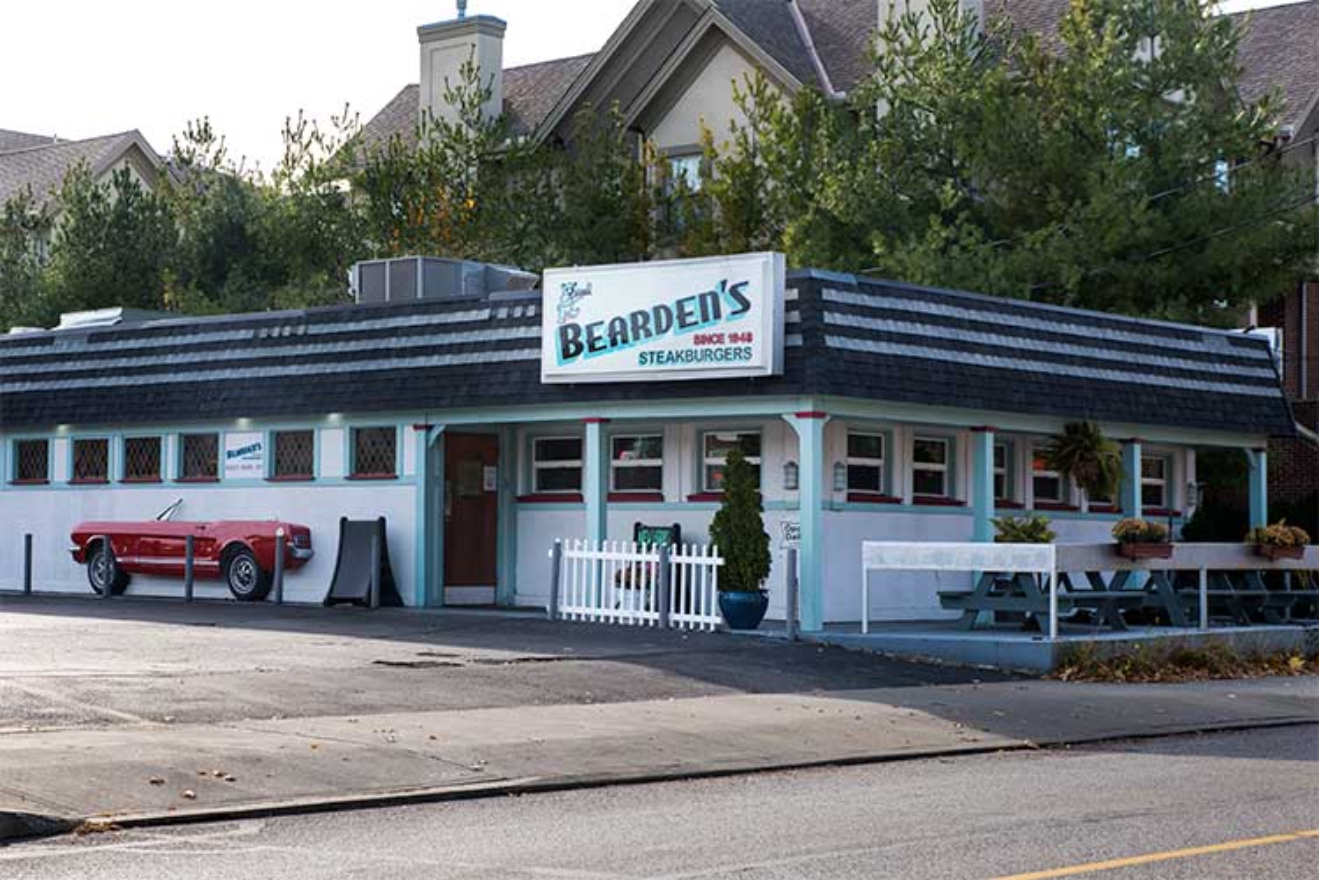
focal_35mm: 50
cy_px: 440
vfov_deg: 27.0
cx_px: 660
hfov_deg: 39.6
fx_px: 1832
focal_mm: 50
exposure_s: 1/400
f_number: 8
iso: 320
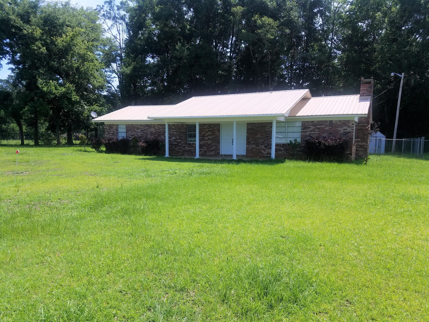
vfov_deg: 53.1
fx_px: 322
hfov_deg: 67.3
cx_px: 214
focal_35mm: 26
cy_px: 161
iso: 50
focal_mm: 4.2
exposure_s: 1/2352
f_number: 1.7
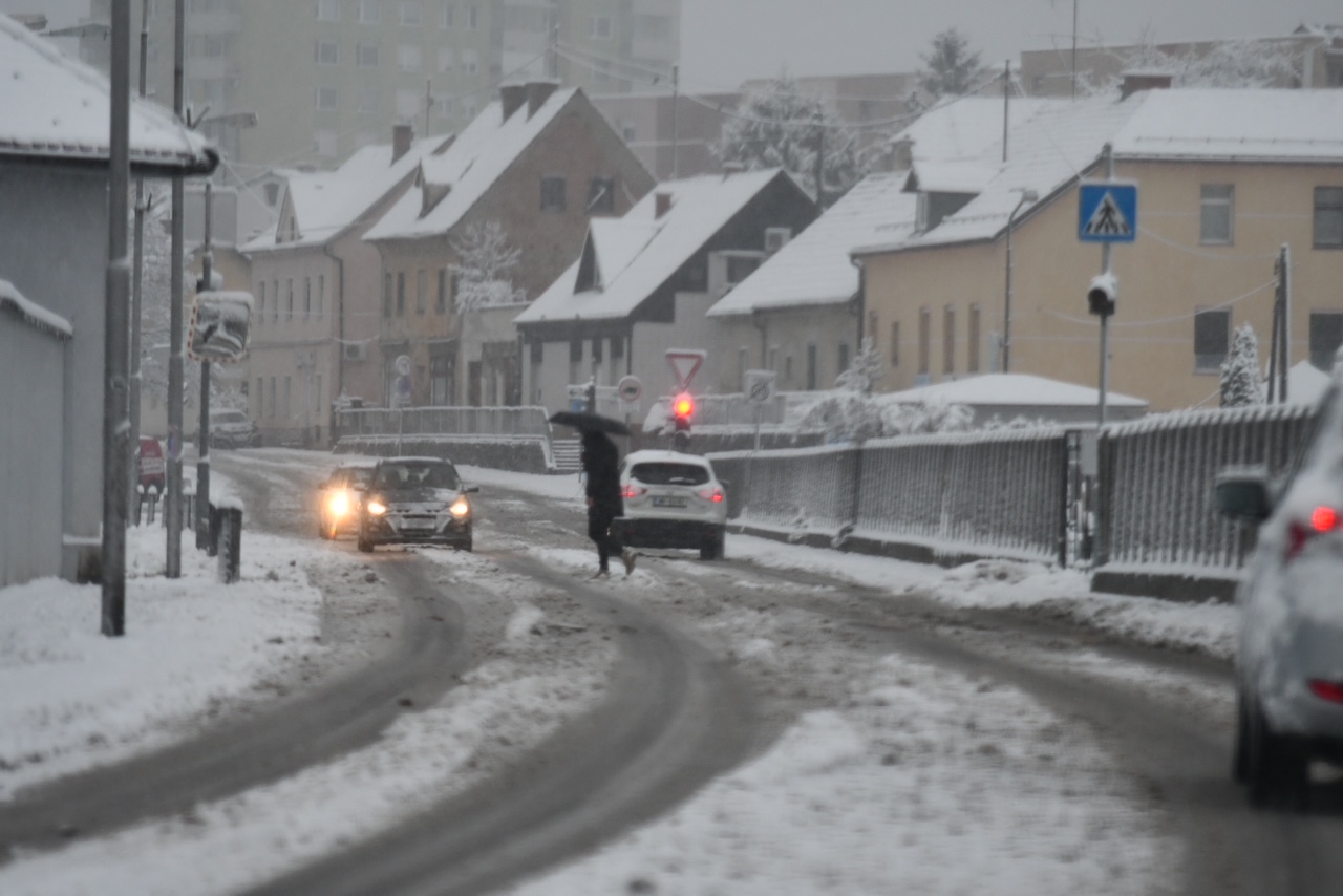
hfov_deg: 8.6
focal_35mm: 240
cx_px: 672
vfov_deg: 5.7
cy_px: 448
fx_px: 8955
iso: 500
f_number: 2.8
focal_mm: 160
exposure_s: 1/1000
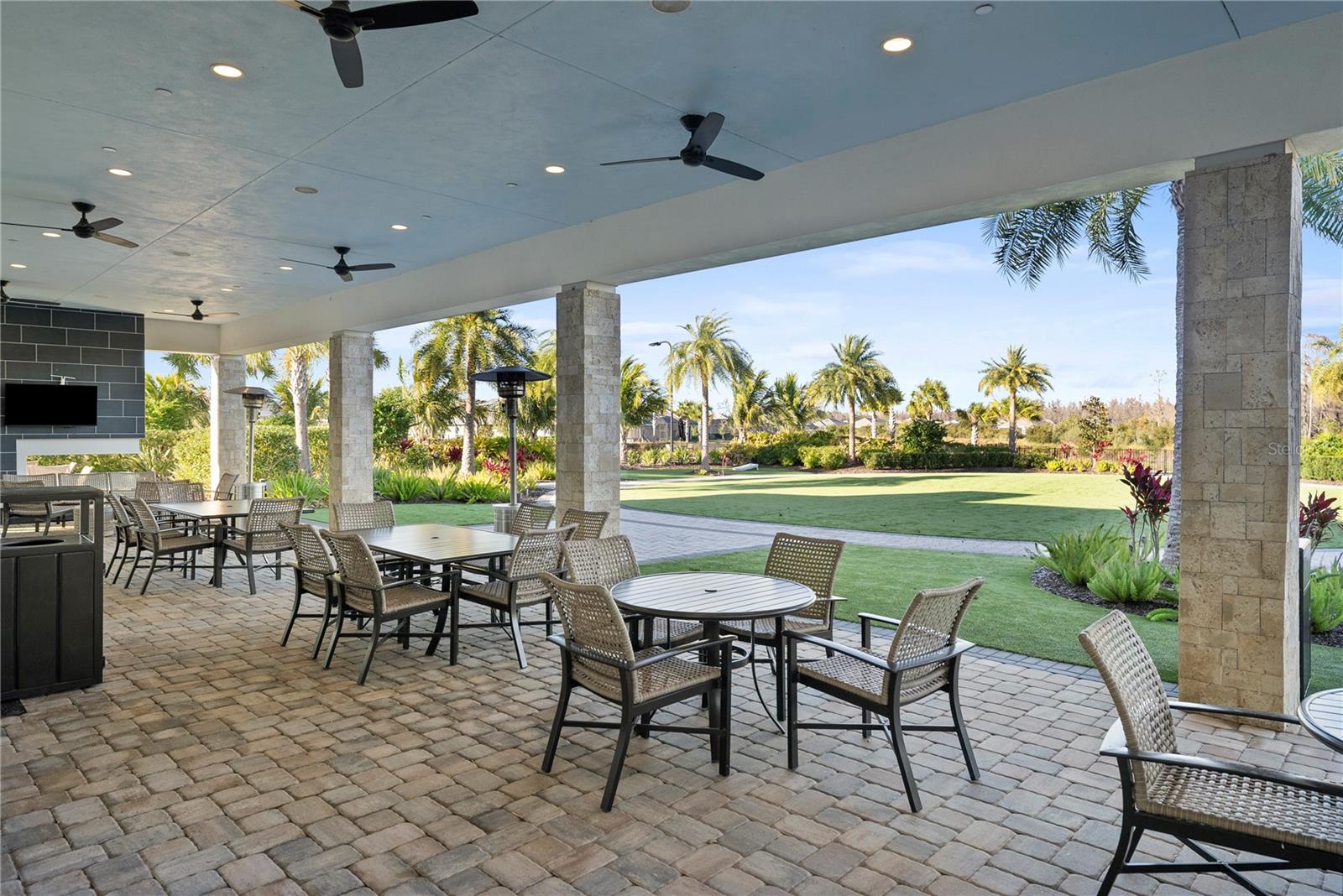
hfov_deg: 81.2
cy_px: 448
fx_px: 784
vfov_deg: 59.5
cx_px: 672
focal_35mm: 21
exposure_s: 1/80
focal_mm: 21
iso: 80
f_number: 4.5
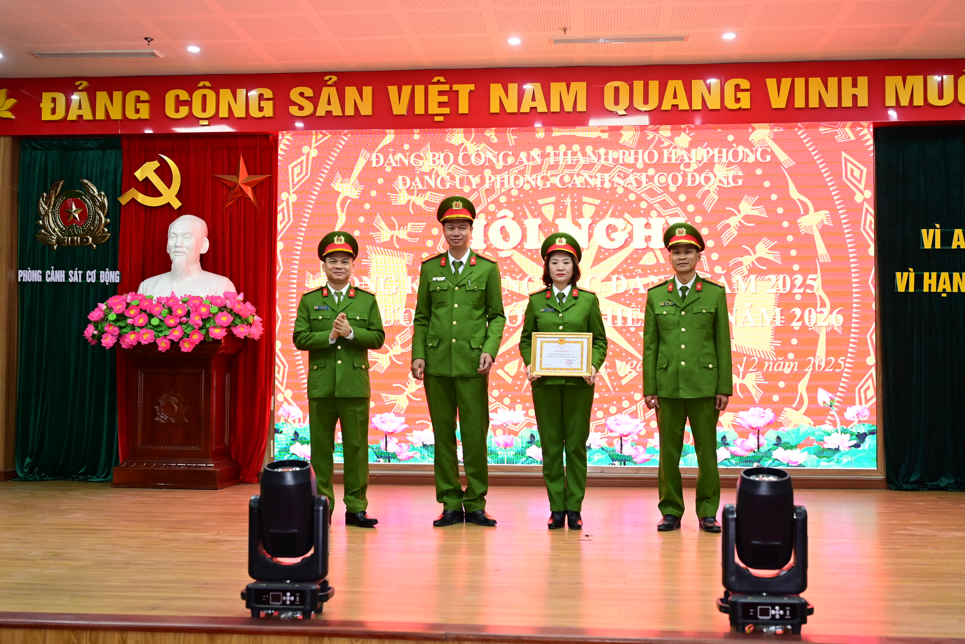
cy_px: 322
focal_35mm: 43
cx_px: 482
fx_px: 1153
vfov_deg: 31.2
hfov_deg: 45.4
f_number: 4
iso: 1600
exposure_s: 1/160
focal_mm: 43
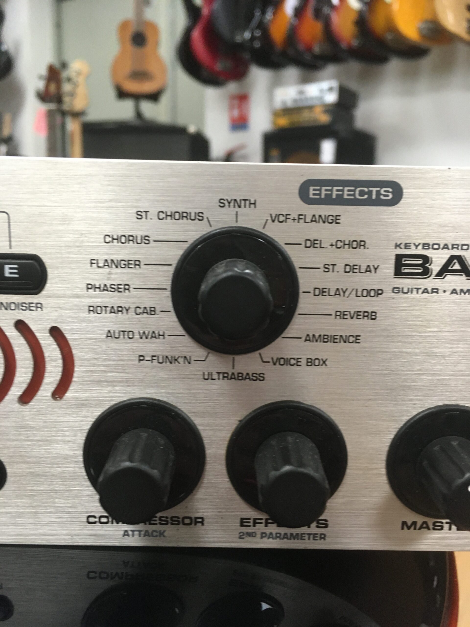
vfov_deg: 61.7
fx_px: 525
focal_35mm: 29
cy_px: 314
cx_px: 235
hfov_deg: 48.2
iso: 160
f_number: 2.2
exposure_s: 1/33
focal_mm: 4.15
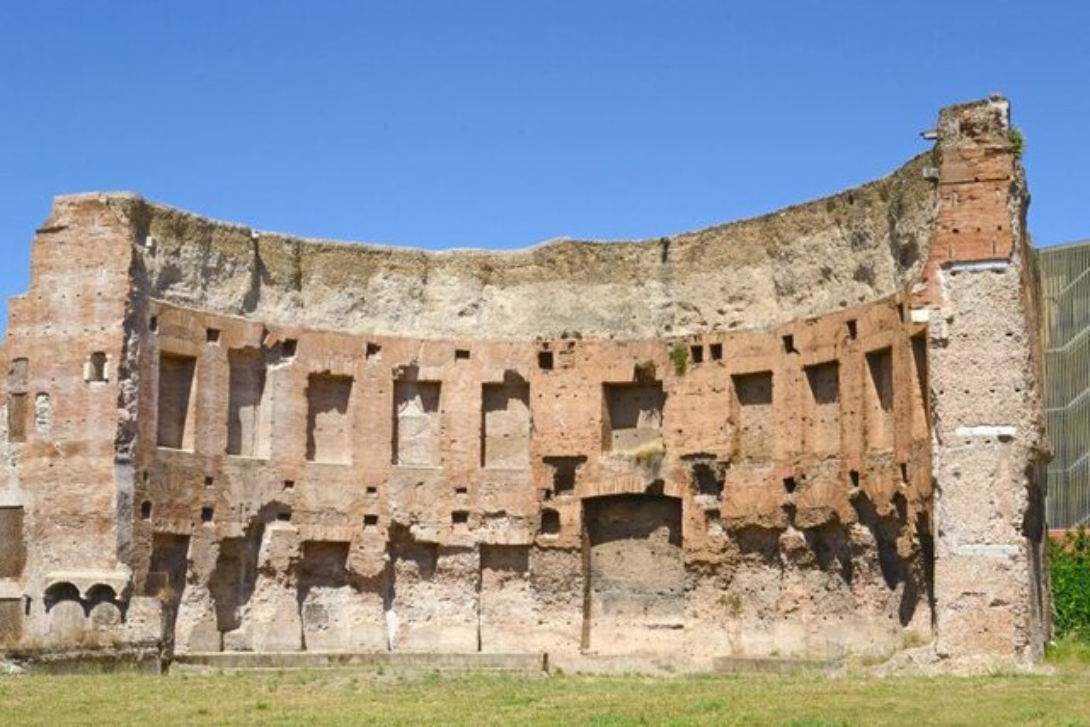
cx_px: 545
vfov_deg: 25.8
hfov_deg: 37.8
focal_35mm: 52
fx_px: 1590
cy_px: 364
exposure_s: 1/125
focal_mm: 35
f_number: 22
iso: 200
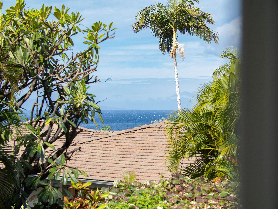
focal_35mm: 134
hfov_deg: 14.7
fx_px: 1077
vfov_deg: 11.1
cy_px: 104
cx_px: 139
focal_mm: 67
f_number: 5.6
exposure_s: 1/500
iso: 400
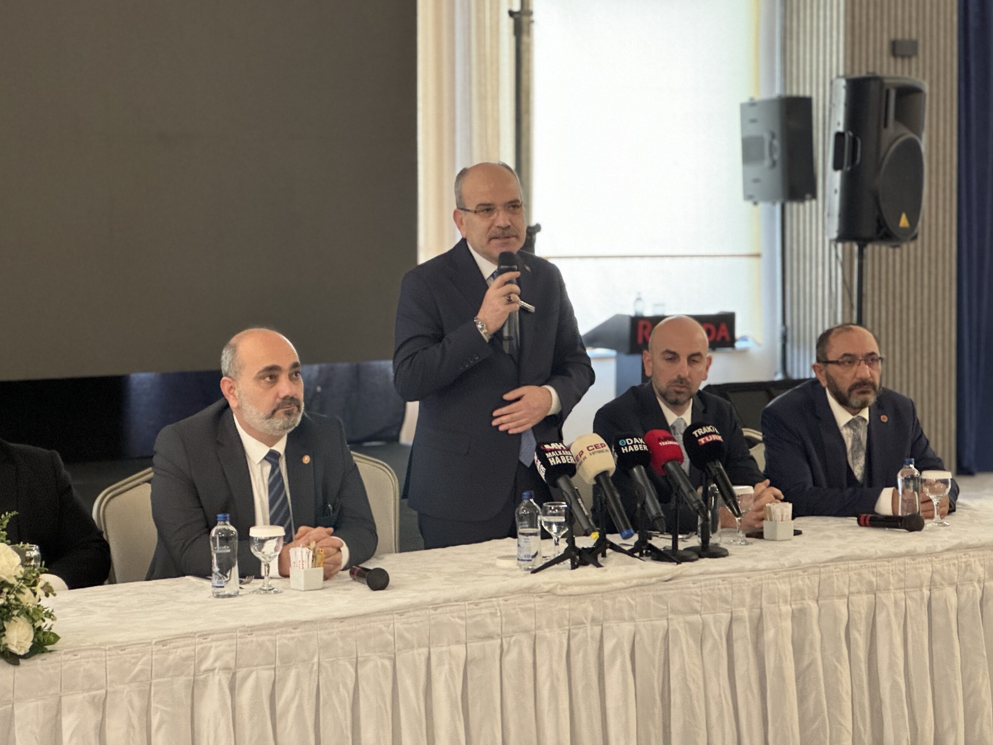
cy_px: 369
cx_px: 499
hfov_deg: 25.0
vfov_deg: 18.9
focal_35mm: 78
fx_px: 2237
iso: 640
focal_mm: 9
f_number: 2.8
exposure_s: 1/33
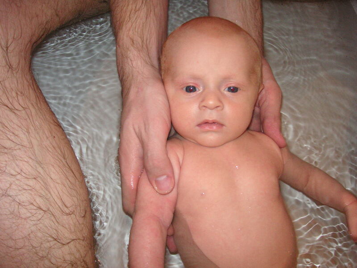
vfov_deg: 38.7
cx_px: 178
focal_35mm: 37
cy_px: 134
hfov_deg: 50.1
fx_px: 382
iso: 160
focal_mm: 6.1
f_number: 2.8
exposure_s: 1/45
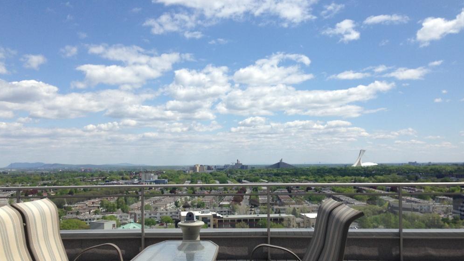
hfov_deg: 54.0
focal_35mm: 37
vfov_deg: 31.9
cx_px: 228
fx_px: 455
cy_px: 156
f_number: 2.4
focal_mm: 4.13
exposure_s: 1/2584
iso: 50
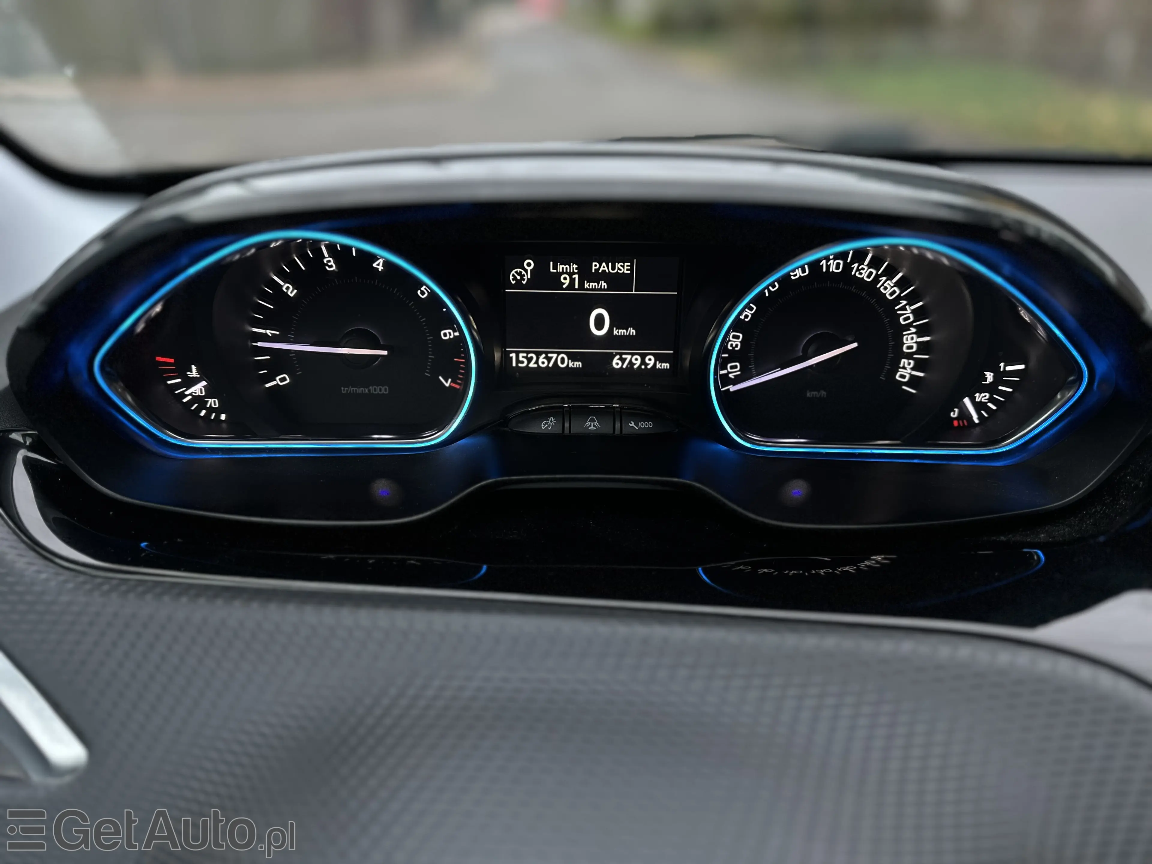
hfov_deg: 71.6
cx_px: 576
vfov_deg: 56.8
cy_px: 432
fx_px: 799
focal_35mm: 24
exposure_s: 1/60
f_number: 1.78
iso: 400
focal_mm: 6.86
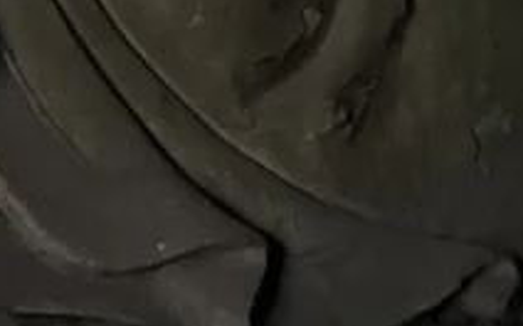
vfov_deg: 6.2
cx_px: 136
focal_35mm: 173
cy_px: -998
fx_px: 2463
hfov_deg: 12.1
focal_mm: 6.76
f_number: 1.78
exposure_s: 1/15
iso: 2500
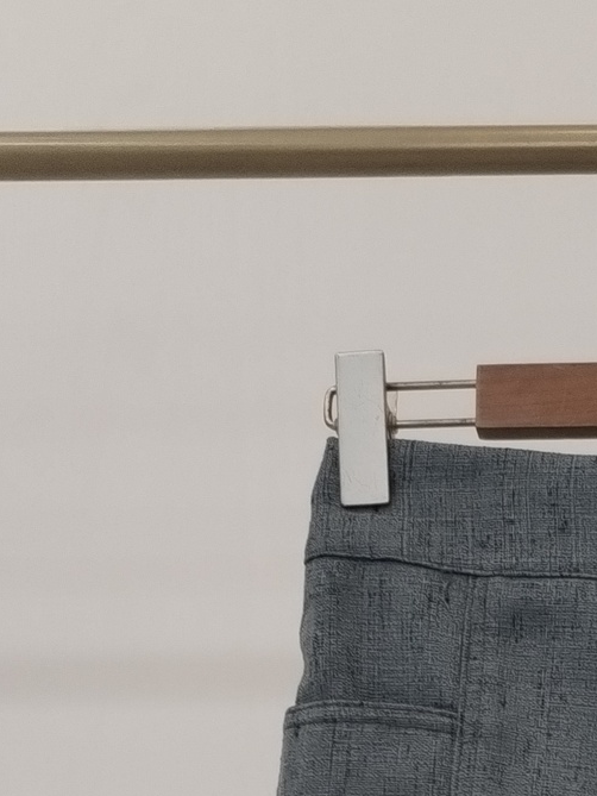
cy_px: 1361
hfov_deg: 13.8
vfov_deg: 16.3
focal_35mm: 104
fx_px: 2391
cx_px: 740
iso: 222
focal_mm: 4.75
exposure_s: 1/60
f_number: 1.8
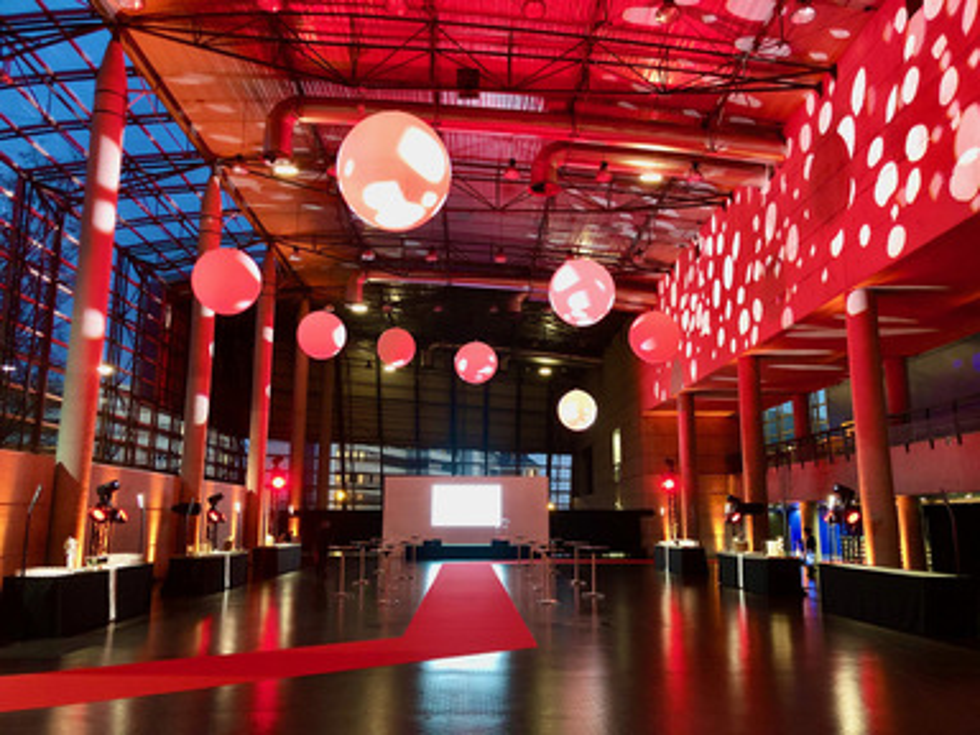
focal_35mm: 28
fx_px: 793
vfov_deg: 49.7
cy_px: 368
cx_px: 490
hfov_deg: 63.4
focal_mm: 4
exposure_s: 1/8
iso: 80
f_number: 1.8
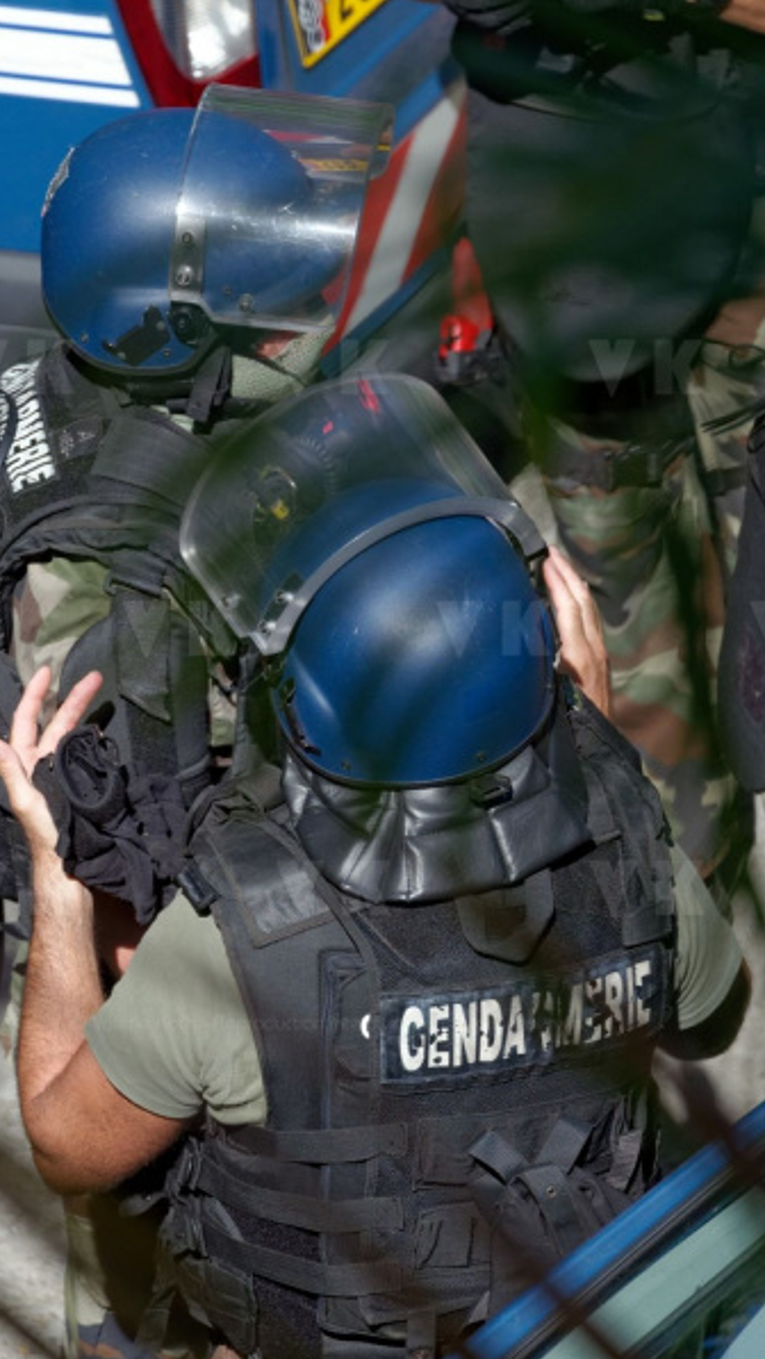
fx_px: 11355
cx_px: 331
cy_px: 681
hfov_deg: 3.9
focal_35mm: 315
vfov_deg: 6.9
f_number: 6.3
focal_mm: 200
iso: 1000
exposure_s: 1/2500
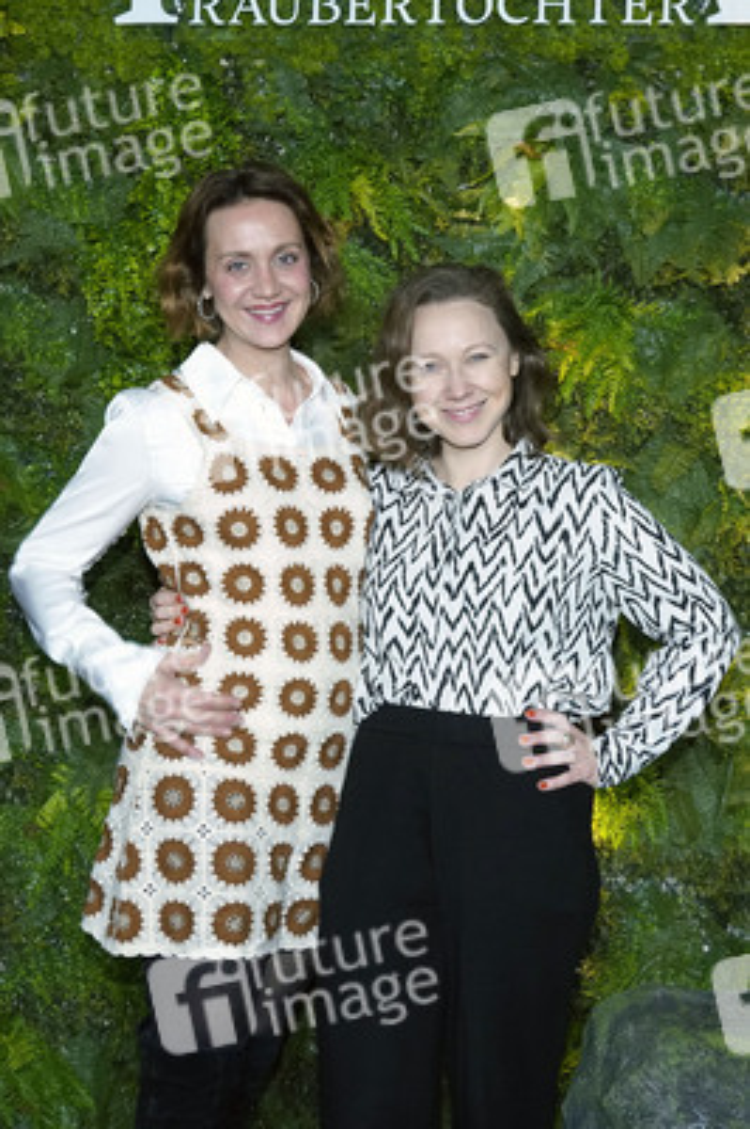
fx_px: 1002
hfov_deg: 41.0
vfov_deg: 58.8
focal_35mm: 32
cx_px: 375
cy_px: 564
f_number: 5.6
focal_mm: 32
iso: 2000
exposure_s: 1/160
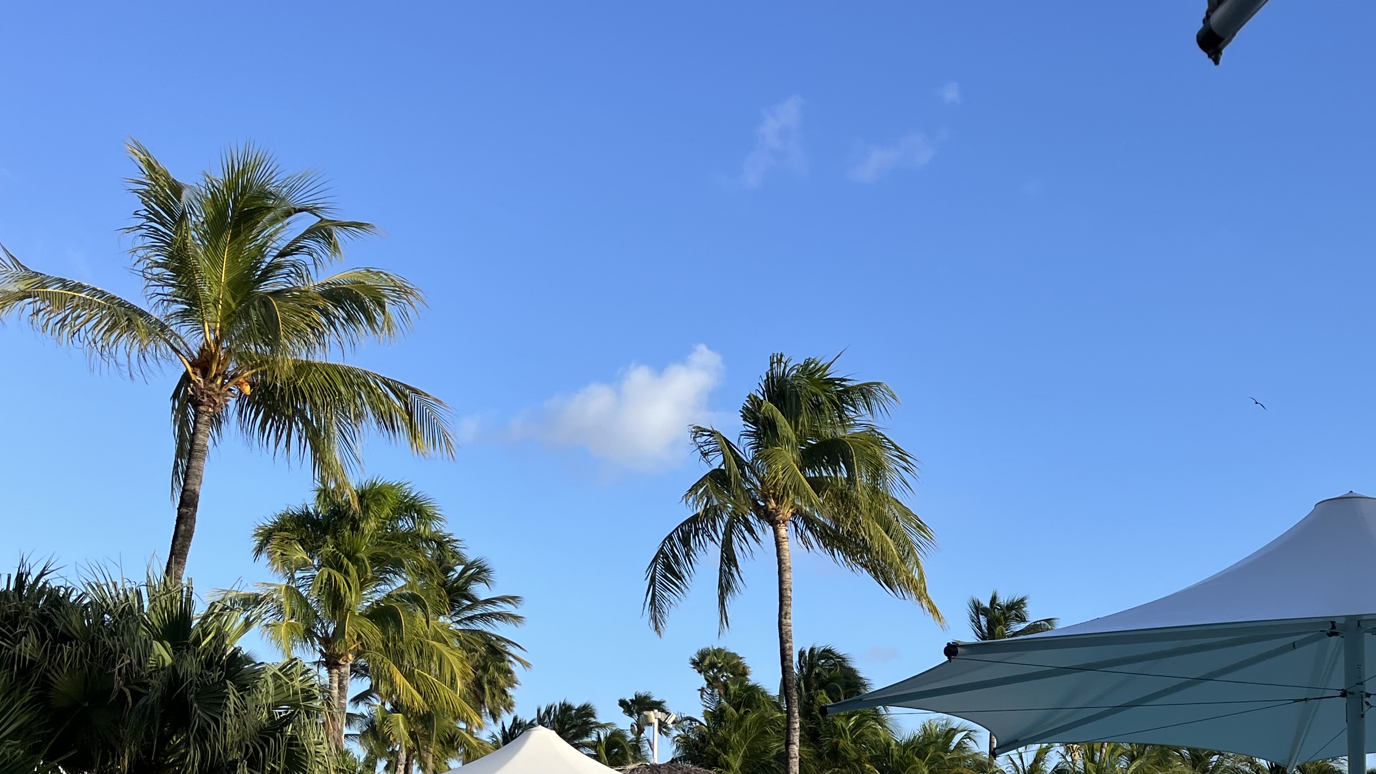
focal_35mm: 46
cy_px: 654
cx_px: 1015
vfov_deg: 25.4
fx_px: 1678
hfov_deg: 43.3
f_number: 1.6
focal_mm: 5.1
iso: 50
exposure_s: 1/1890
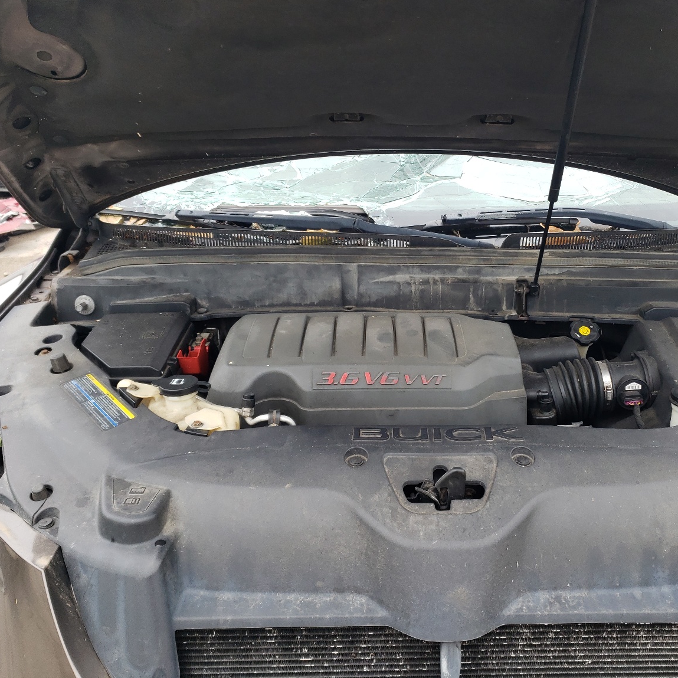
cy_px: 327
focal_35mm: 32
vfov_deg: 51.1
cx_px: 422
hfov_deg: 50.6
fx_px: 709
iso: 50
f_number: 1.5
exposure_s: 1/244
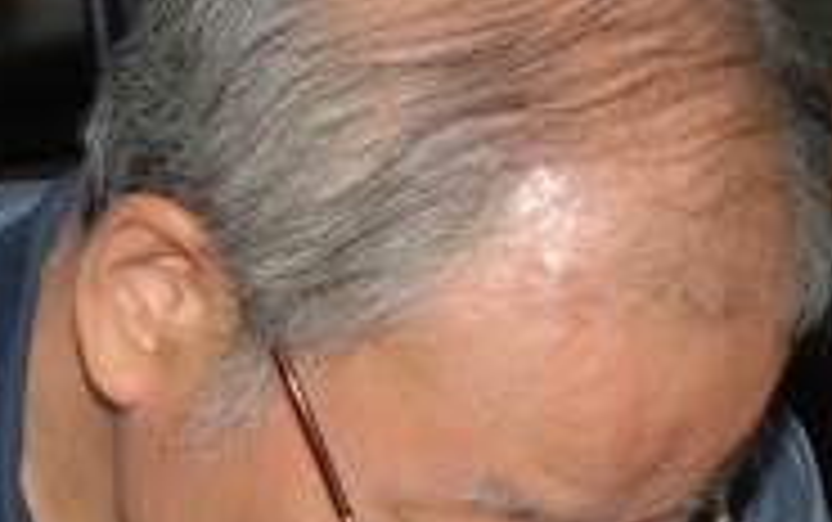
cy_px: 790
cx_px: 364
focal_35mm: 262
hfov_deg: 8.0
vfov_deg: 5.0
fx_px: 5946
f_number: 8
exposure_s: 1/60
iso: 200
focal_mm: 44
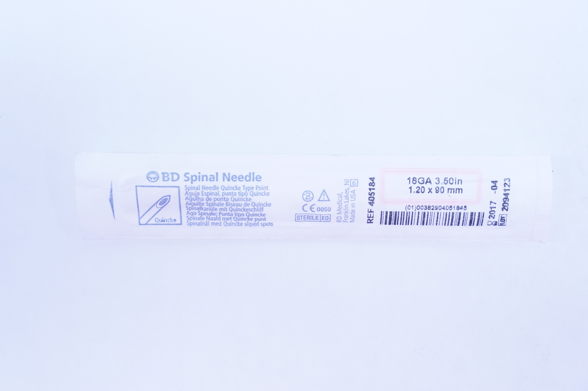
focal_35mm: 44
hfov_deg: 45.0
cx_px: 294
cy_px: 196
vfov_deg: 30.8
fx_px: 710
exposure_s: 1/125
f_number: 5.6
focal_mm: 29
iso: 800
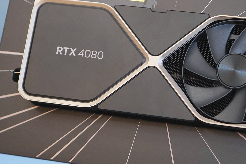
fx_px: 690
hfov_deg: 20.2
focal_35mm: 101
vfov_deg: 13.5
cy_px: 58
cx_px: 155
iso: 800
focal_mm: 50
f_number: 4
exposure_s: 1/100
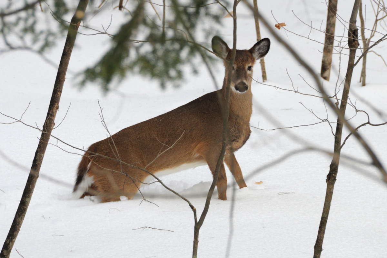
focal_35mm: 300
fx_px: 3225
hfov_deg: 6.9
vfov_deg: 4.6
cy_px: 129
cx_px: 194
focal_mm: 200
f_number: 9
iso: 500
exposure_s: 1/250
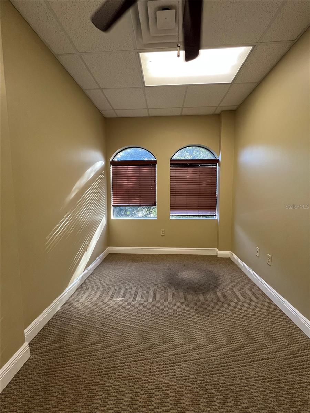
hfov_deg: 89.9
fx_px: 155
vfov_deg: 106.2
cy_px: 206
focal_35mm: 13
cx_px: 155
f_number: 1.8
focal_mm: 1.57
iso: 200
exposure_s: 1/120
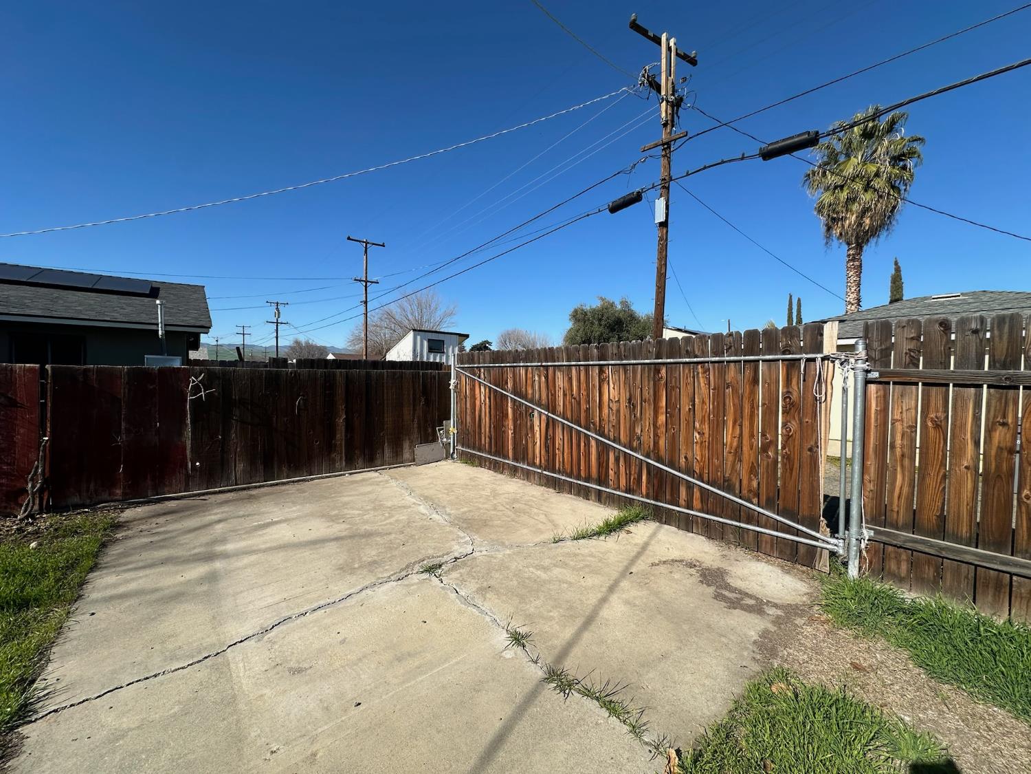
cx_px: 516
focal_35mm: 14
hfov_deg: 102.1
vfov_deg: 85.7
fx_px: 417
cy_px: 387
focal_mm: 2.22
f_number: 2.2
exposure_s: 1/1949
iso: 50
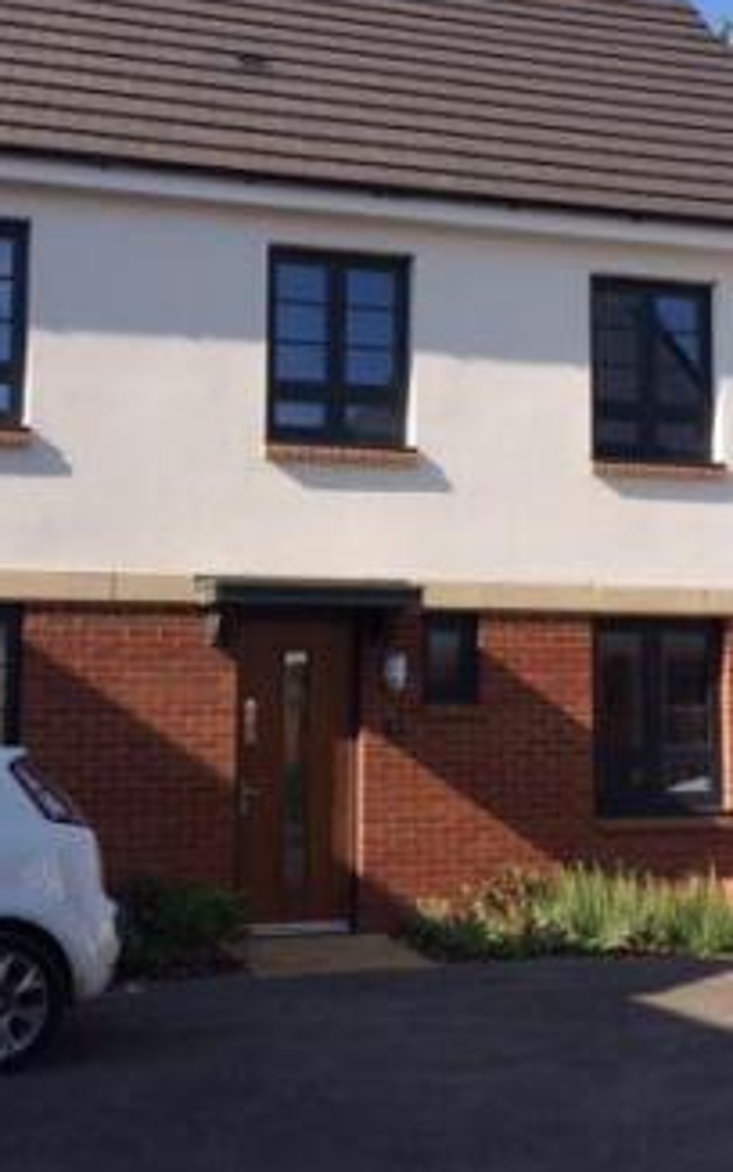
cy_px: 512
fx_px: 1756
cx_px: 401
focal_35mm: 55
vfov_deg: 36.8
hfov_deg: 23.6
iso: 32
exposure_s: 1/1368
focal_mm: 4.15
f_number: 2.2
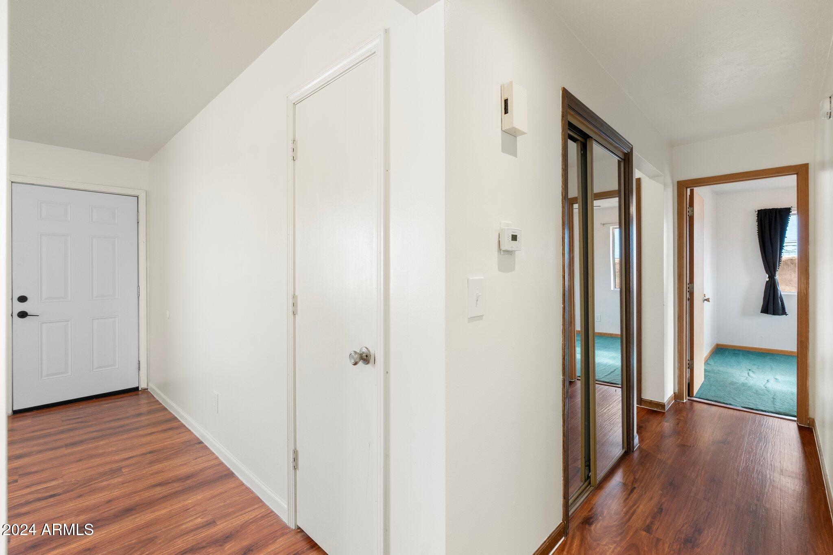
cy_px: 278
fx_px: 370
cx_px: 416
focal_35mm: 16
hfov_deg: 96.7
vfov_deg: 73.7
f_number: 8
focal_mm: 16
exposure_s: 1/8
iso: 1000
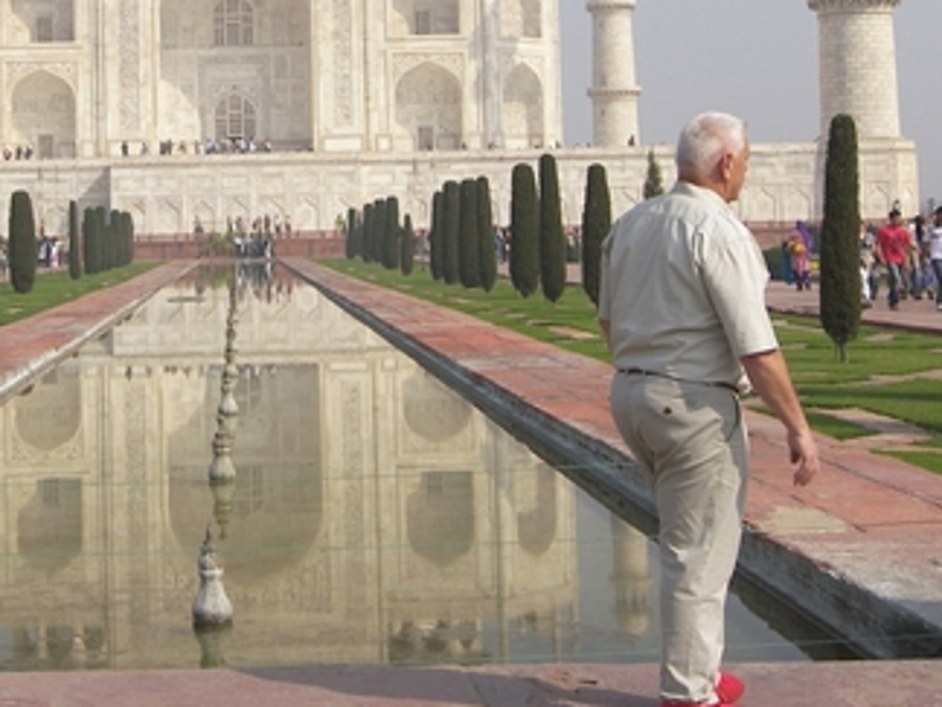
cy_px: 73
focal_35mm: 74
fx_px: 2014
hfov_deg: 26.0
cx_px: 218
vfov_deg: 19.5
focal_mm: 8.4
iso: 50
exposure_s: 1/1000
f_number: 3.2
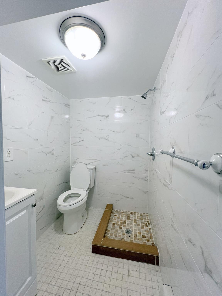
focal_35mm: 13
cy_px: 148
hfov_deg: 89.9
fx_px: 111
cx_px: 111
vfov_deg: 106.2
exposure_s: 1/120
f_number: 1.8
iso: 100
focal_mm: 1.57
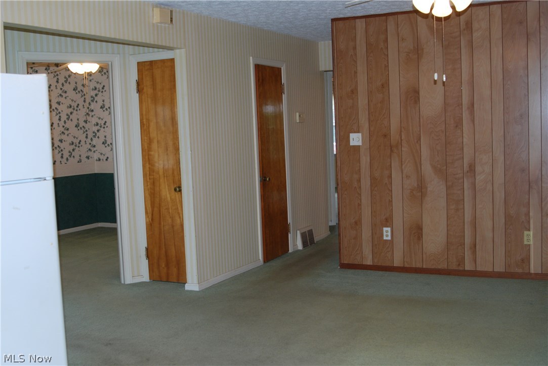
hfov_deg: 46.4
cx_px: 274
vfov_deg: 32.0
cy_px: 183
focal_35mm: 42
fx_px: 640
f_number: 4
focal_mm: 28
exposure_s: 1/60
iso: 400
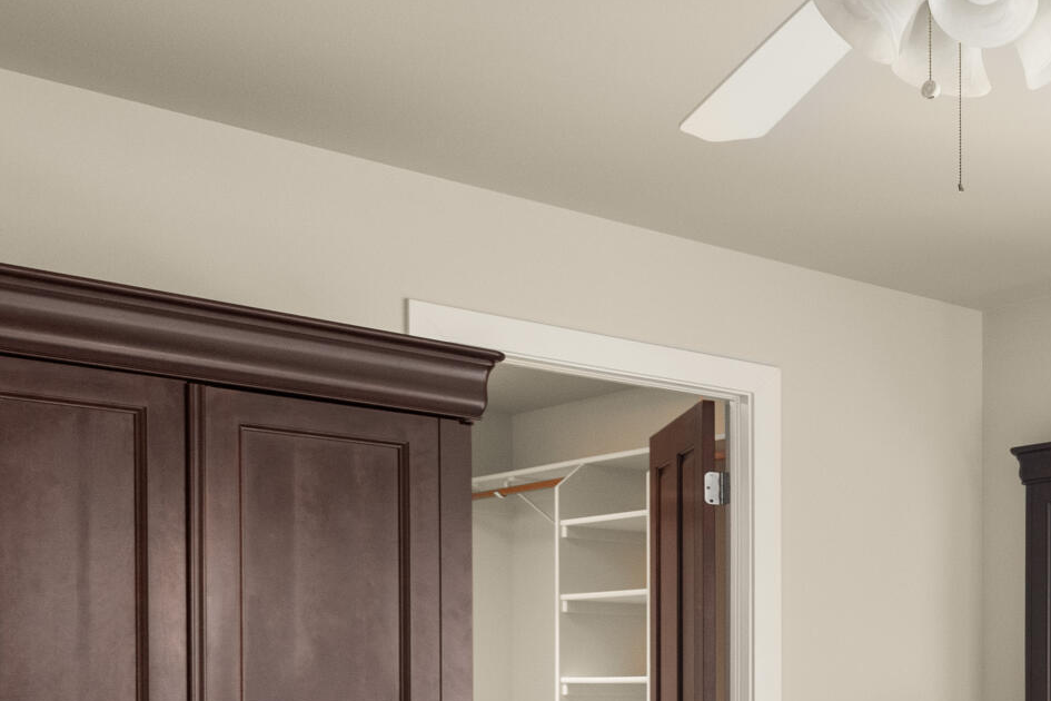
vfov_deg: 23.9
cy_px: 709
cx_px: 1366
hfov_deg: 29.6
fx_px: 1576
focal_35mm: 54
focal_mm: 17
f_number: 7.1
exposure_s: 1/8
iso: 500
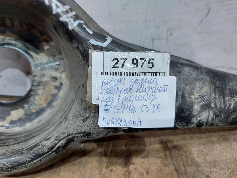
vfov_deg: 56.8
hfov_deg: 71.6
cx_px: 118
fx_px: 164
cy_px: 89
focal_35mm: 24
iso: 125
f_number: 1.8
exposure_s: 1/50
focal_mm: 5.23
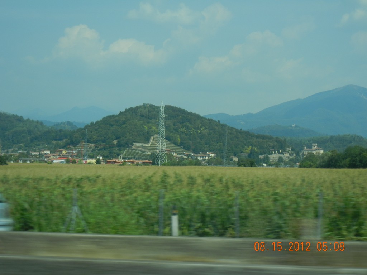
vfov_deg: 16.6
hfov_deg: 22.0
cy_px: 138
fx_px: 944
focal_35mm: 89
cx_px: 184
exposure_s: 1/256
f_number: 8.8
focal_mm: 16
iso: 160
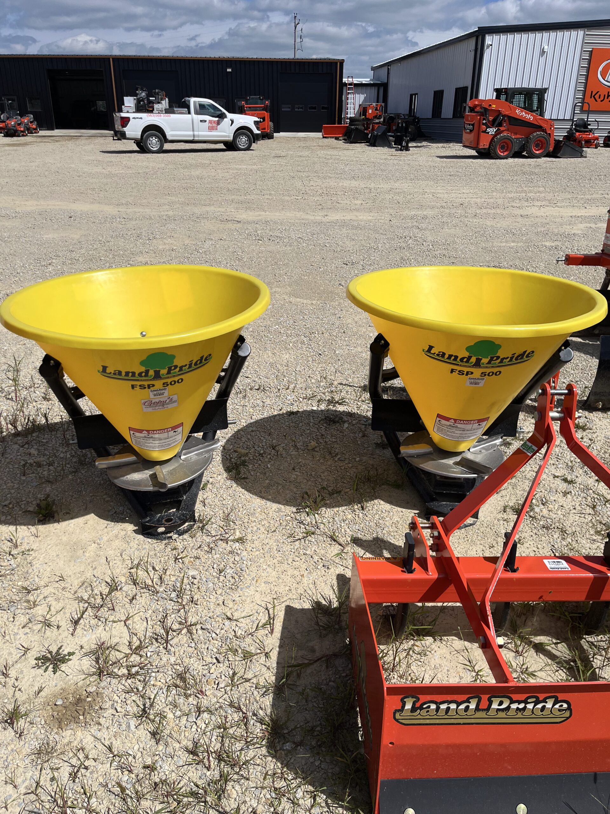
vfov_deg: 67.3
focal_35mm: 26
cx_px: 305
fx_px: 611
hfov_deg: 53.1
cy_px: 407
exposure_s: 1/7874
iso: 50
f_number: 1.6
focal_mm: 5.1
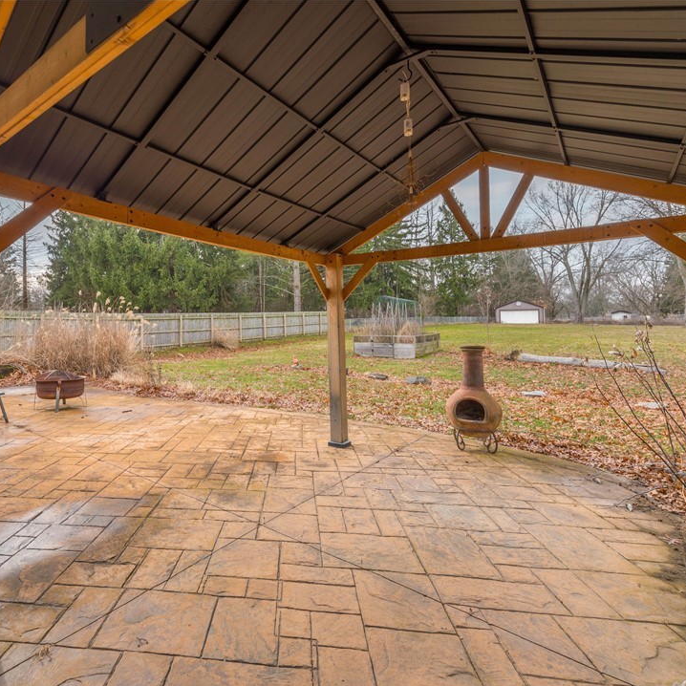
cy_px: 344
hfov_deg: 78.0
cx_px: 226
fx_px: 404
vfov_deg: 80.7
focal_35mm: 18
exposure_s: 1/100
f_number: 8
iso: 200
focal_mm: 14
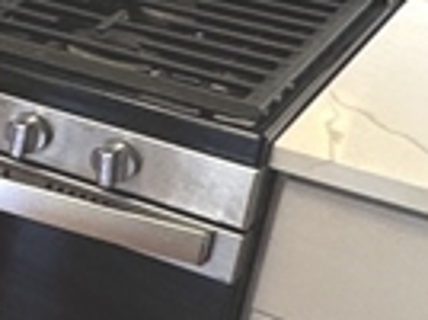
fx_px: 1321
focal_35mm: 107
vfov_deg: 13.4
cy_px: -61
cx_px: -757
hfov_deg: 12.1
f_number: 2.2
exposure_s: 1/120
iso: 64
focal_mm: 2.22
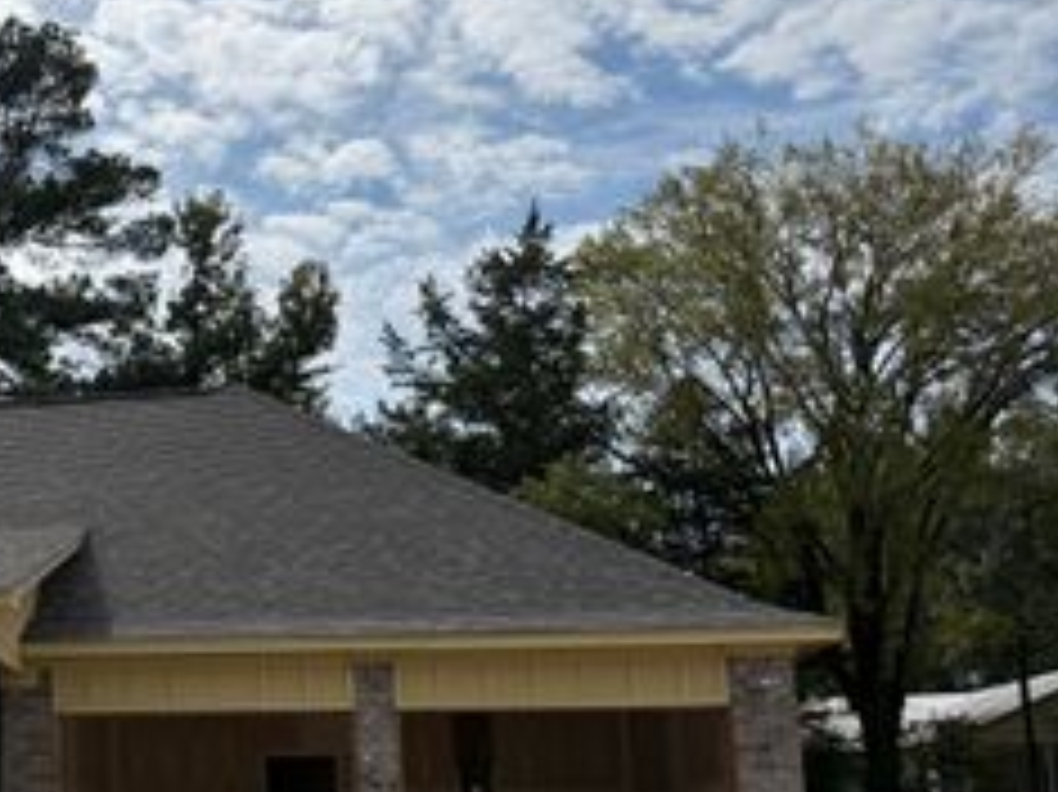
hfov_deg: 33.9
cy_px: 556
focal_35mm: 51
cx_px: -23
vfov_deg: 28.3
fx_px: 1558
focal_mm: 6.76
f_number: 1.78
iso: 100
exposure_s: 1/14286
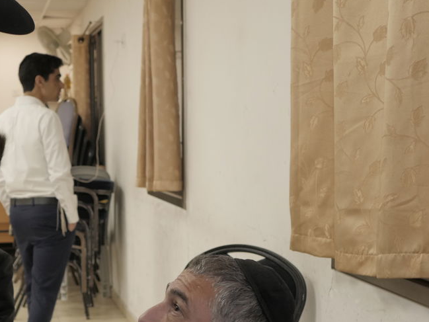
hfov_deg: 27.7
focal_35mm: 69
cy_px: 264
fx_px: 855
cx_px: 96
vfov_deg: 21.0
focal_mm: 16
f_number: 2.5
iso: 500
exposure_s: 1/160
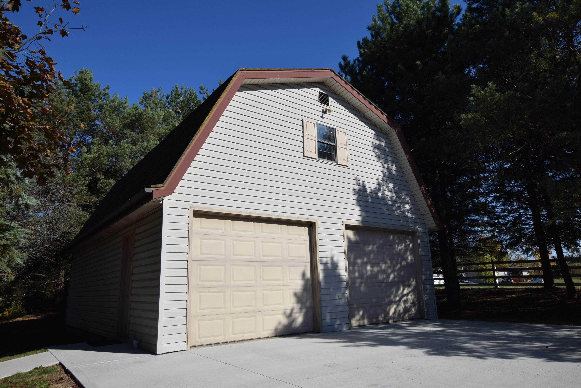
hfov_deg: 73.7
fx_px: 388
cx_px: 290
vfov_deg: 53.2
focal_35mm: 24
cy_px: 194
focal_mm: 16
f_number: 10
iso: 200
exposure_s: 1/400
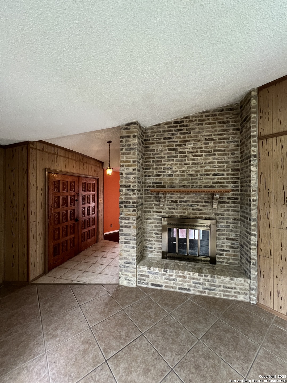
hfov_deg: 89.9
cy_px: 192
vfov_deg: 106.2
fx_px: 144
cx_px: 144
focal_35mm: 13
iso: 640
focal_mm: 1.57
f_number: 1.8
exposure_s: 1/60
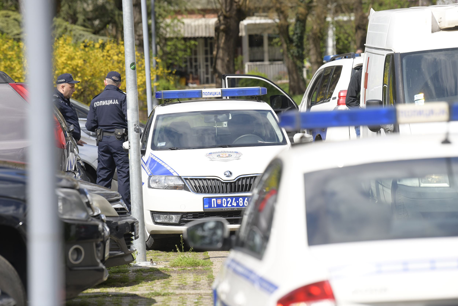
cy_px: 153
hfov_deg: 10.8
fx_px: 2417
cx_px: 229
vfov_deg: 7.2
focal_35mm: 190
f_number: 5
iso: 400
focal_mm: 190
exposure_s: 1/2000
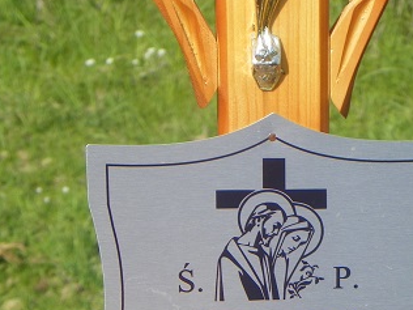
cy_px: 284
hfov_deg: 7.6
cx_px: 325
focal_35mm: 261
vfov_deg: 5.7
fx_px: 3114
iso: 64
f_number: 5
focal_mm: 23
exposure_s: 1/250
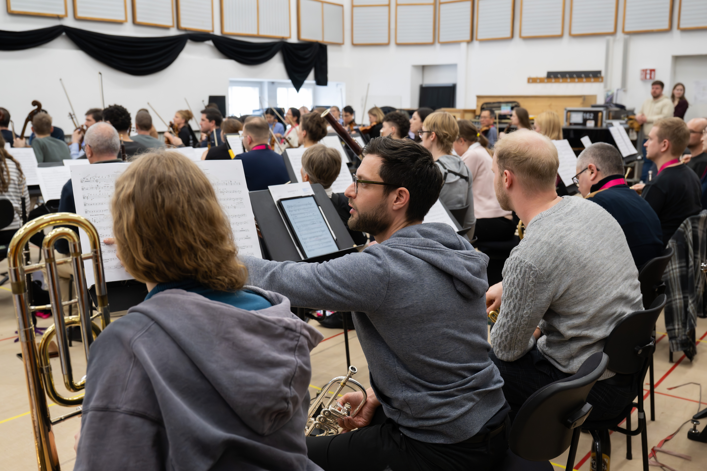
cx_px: 354
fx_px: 727
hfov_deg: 51.9
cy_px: 236
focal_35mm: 37
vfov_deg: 35.9
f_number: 5
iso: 3200
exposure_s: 1/200
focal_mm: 37
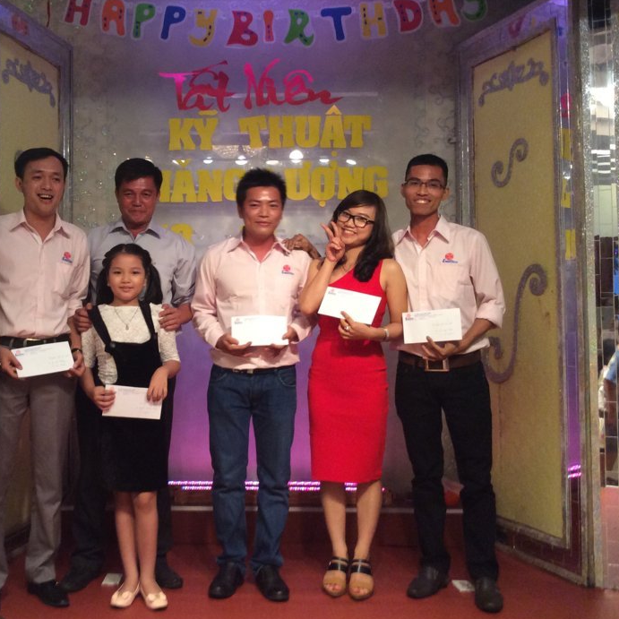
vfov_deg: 40.0
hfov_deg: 39.4
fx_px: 850
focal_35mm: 42
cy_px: 279
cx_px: 190
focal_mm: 3.3
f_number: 2.4
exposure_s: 1/25
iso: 125
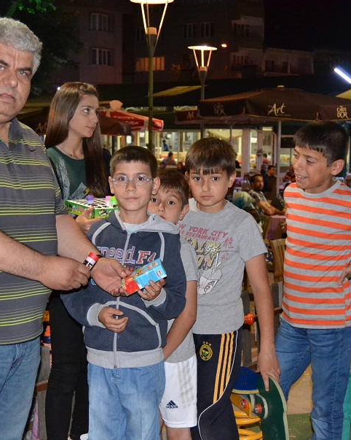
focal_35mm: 56
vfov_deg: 33.6
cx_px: 176
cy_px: 216
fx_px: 728
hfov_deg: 27.1
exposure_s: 1/60
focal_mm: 26
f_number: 4
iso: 3200
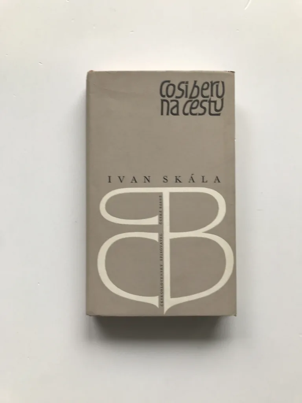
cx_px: 151
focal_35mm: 28
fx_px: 326
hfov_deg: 49.7
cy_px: 202
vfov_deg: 63.4
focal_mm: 3.99
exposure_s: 1/50
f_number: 1.8
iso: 32
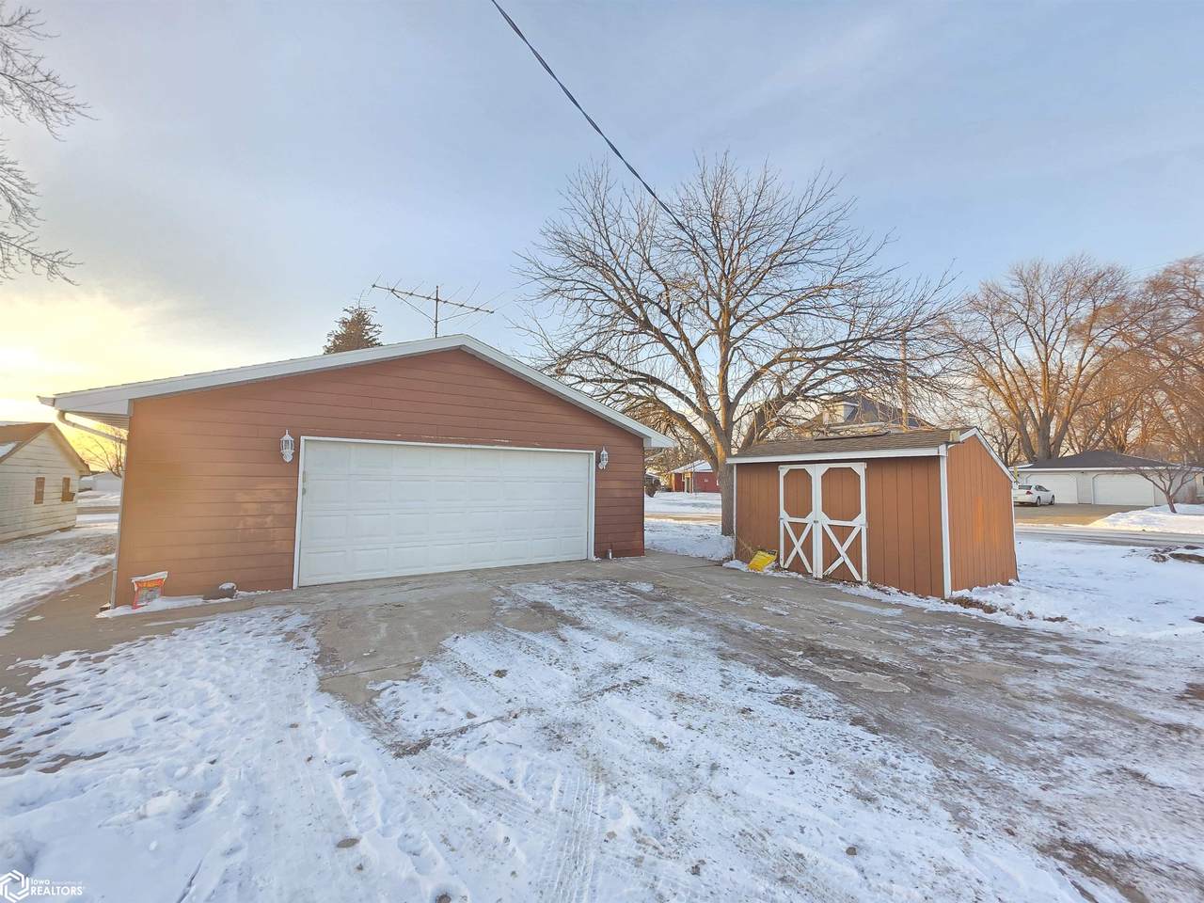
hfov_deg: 106.2
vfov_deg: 89.9
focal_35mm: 13
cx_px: 602
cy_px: 452
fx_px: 452
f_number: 1.9
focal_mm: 2.2
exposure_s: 1/120
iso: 32
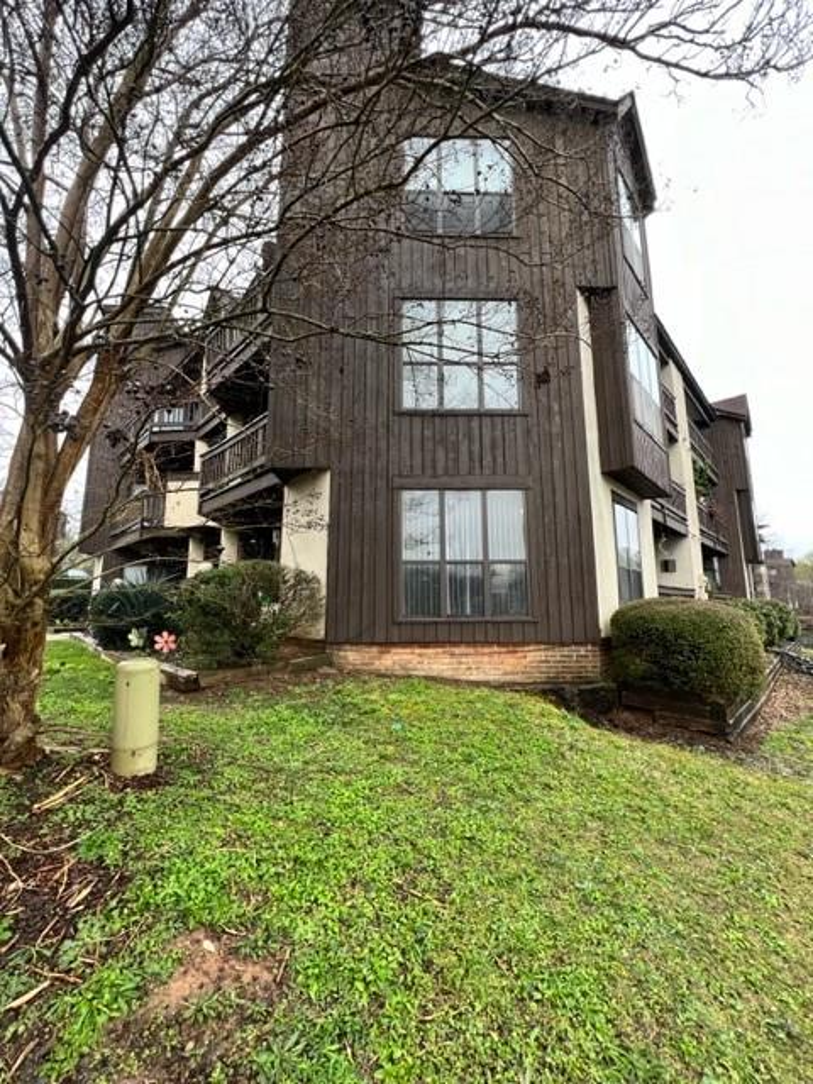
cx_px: 406
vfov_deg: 106.2
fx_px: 407
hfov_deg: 89.9
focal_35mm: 13
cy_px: 542
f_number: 1.8
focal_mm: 1.57
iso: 80
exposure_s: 1/99
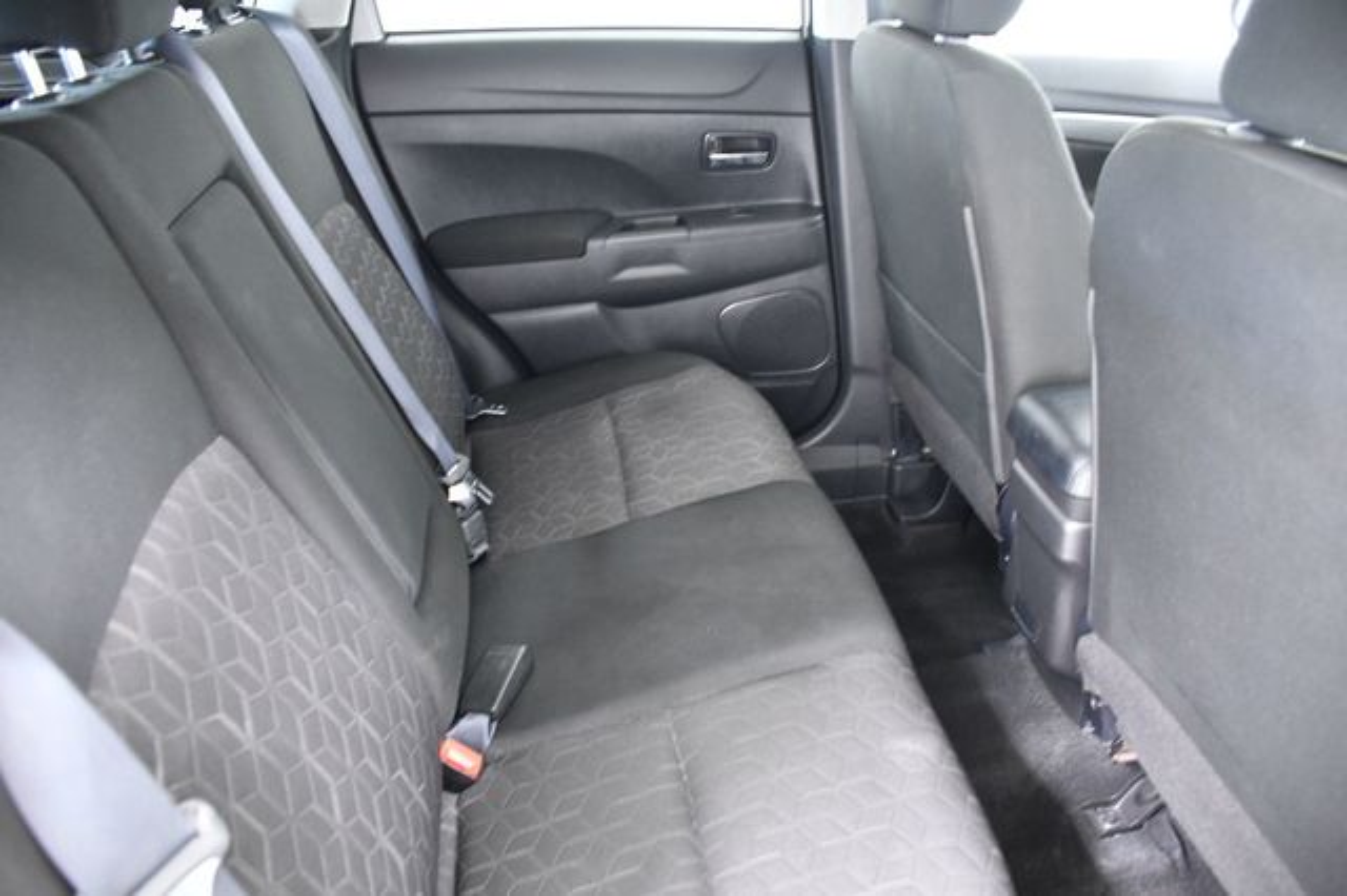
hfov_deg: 67.4
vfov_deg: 47.9
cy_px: 448
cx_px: 674
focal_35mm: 27
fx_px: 1010
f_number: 3.5
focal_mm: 18
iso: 2500
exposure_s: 1/20
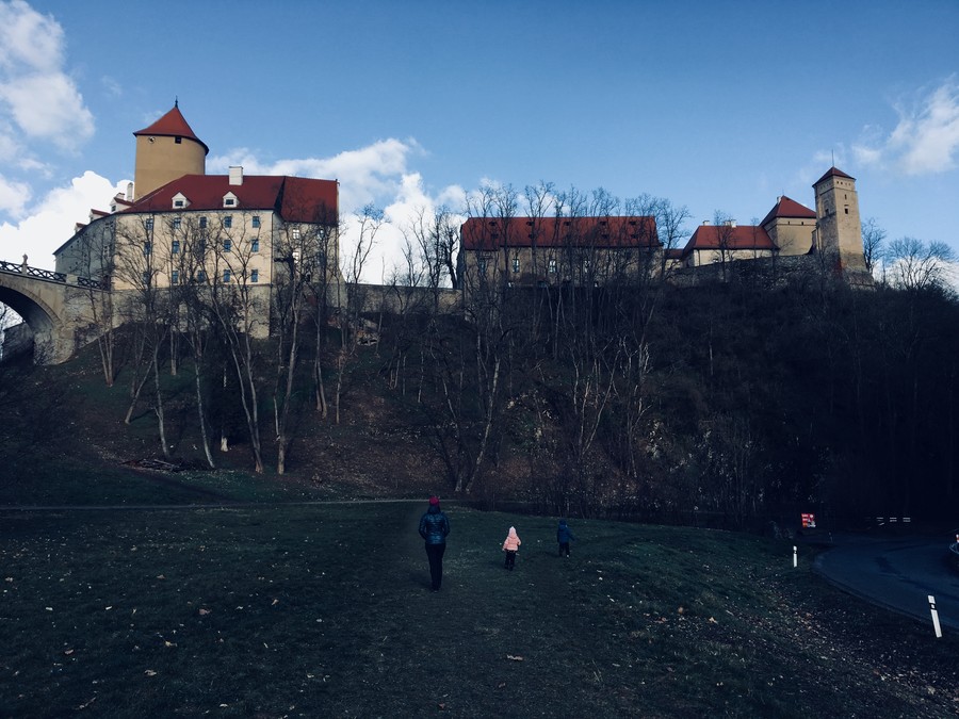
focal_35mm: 29
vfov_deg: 48.2
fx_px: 803
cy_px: 360
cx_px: 480
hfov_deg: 61.7
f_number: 2.2
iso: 25
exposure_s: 1/668
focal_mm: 4.15
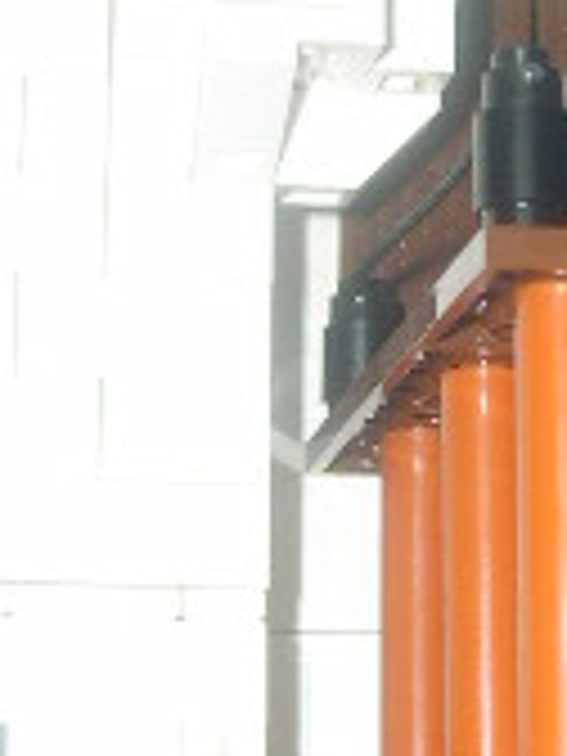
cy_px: 270
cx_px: 382
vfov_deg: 13.6
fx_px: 3167
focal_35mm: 145
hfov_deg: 10.2
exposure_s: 1/60
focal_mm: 8
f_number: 2.8
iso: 100
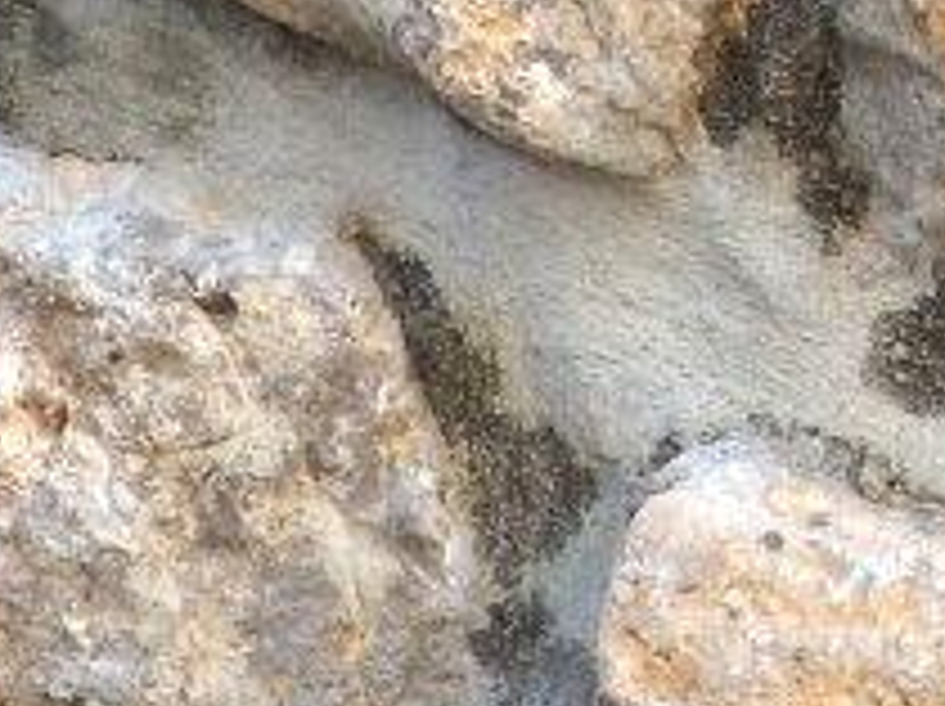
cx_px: -1004
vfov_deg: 2.9
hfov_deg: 3.9
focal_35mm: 508
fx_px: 13852
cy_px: 1614
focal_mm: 18.7
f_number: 4.5
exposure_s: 1/160
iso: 125
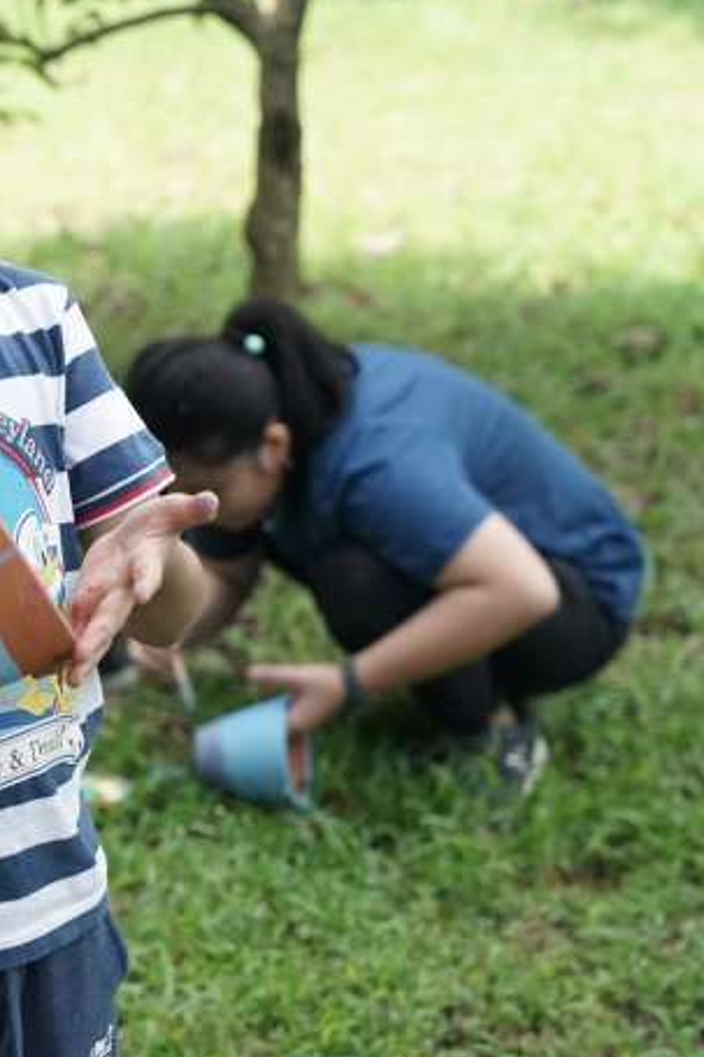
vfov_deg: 16.6
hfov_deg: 10.9
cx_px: -151
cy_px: 443
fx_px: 3610
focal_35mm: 123
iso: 2000
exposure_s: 1/125
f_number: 4
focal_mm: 70
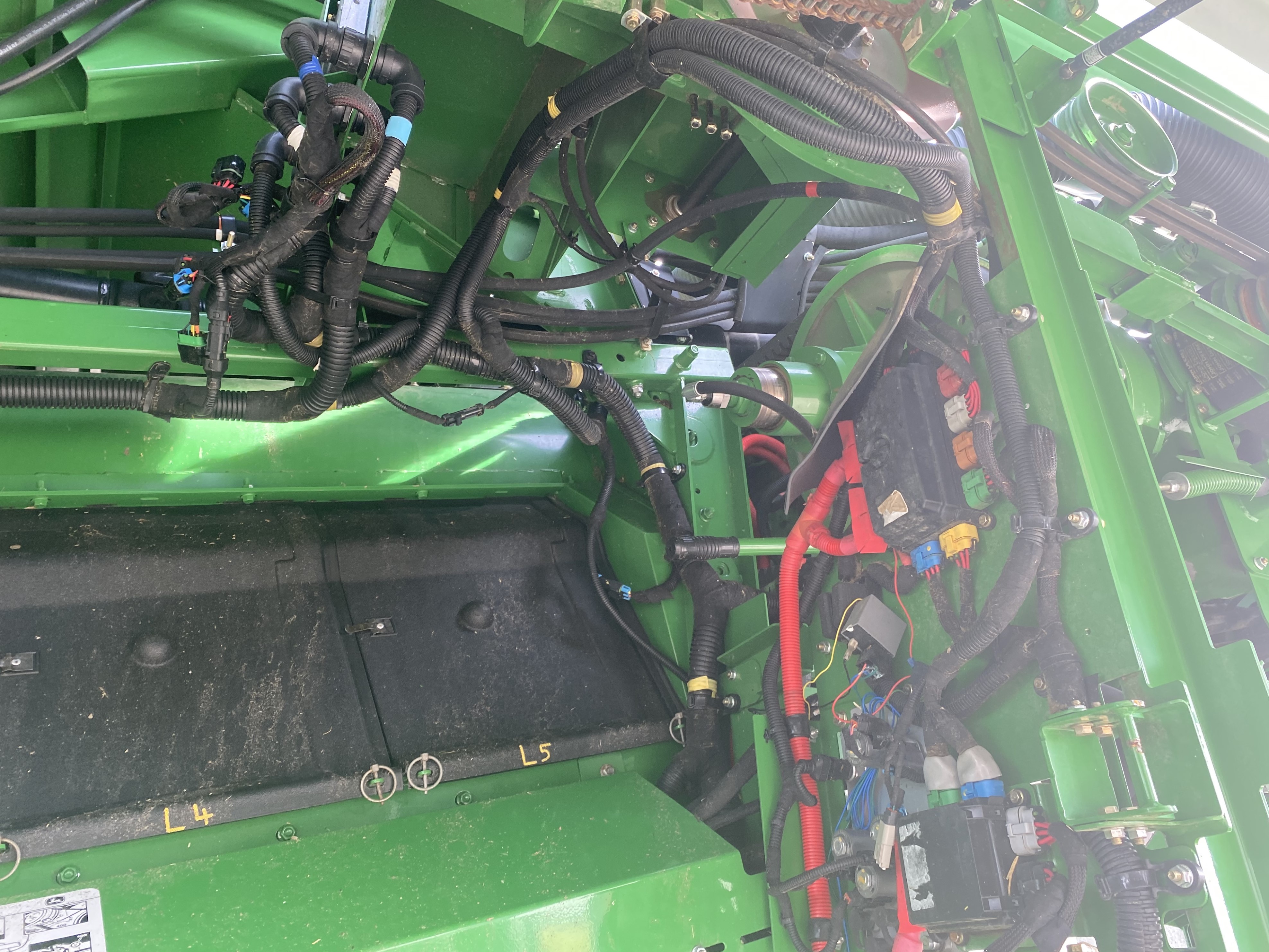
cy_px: 476
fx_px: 953
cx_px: 634
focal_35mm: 26
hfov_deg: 67.3
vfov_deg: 53.1
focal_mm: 4.25
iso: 125
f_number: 1.8
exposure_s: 1/118
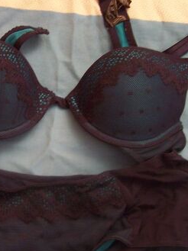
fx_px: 537
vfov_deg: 26.3
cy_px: 156
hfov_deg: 19.6
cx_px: 30
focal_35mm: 74
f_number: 2.8
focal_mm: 6.3
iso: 140
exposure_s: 1/8
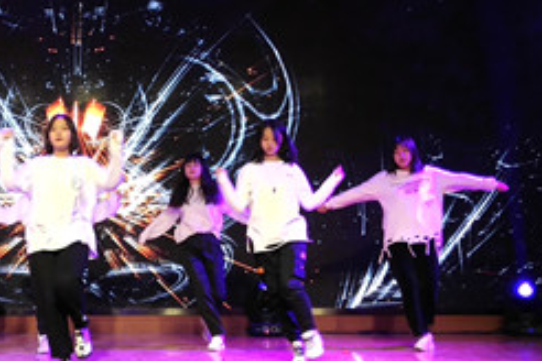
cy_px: 195
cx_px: 79
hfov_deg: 27.3
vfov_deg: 18.9
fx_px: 1084
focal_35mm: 72
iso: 245
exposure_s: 1/50
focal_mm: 3.95
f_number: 1.8
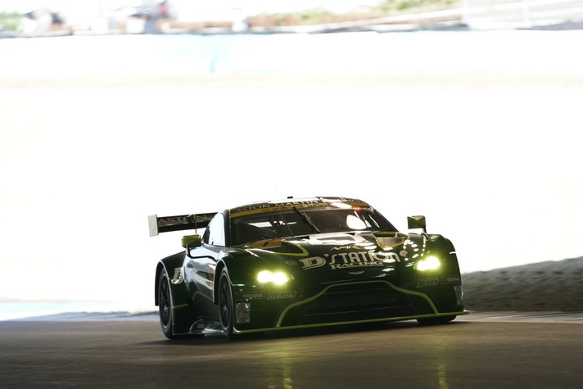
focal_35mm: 530
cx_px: 292
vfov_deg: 2.6
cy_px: 195
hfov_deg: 3.9
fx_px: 8584
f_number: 6.3
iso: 400
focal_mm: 524
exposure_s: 1/200
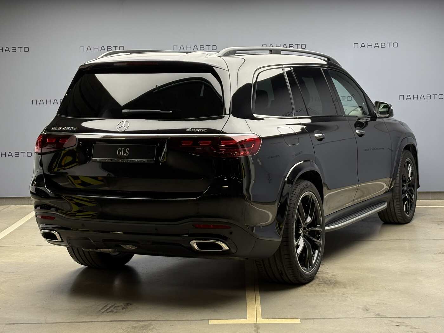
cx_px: 222
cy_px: 166
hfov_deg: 36.8
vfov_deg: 28.0
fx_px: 667
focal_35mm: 52
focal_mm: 5.96
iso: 40
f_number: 1.6
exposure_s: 1/106
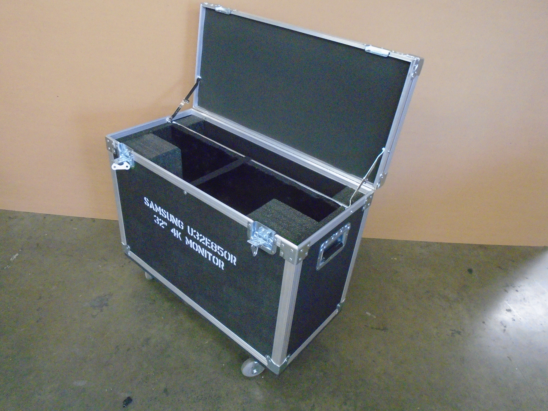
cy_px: 206
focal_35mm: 26
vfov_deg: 53.1
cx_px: 274
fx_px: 412
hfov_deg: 67.3
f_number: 3.2
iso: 800
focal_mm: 4.6
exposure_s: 1/20
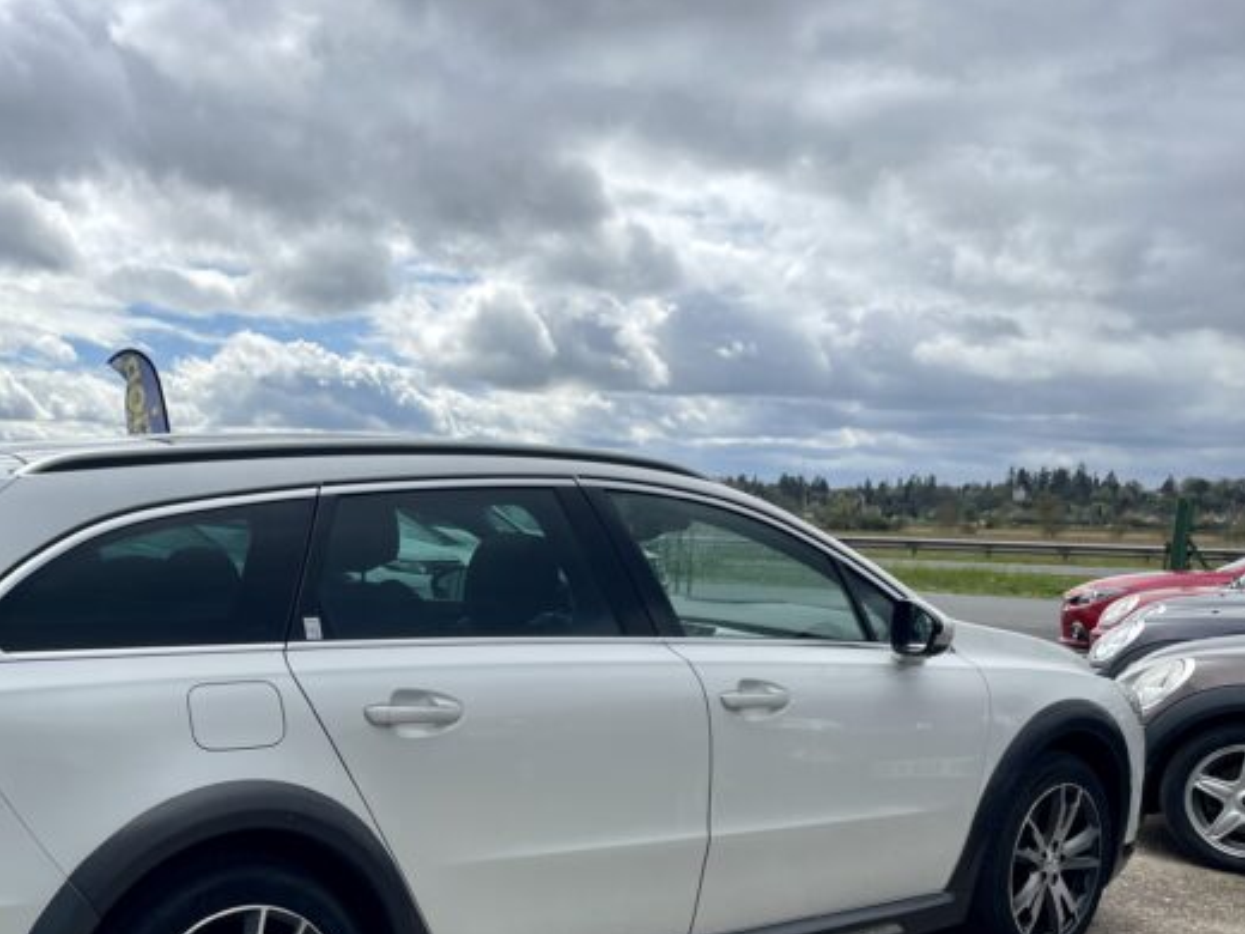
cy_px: 706
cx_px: 342
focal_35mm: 40
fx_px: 1439
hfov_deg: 45.5
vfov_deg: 35.1
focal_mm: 4.2
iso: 32
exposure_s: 1/5814
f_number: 1.6
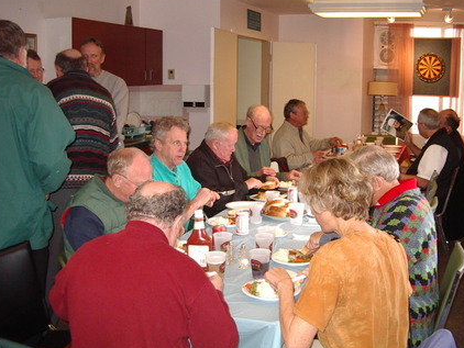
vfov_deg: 32.2
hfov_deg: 42.0
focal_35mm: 45
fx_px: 604
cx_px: 250
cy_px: 161
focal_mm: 5.8
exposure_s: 1/60
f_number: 2.6
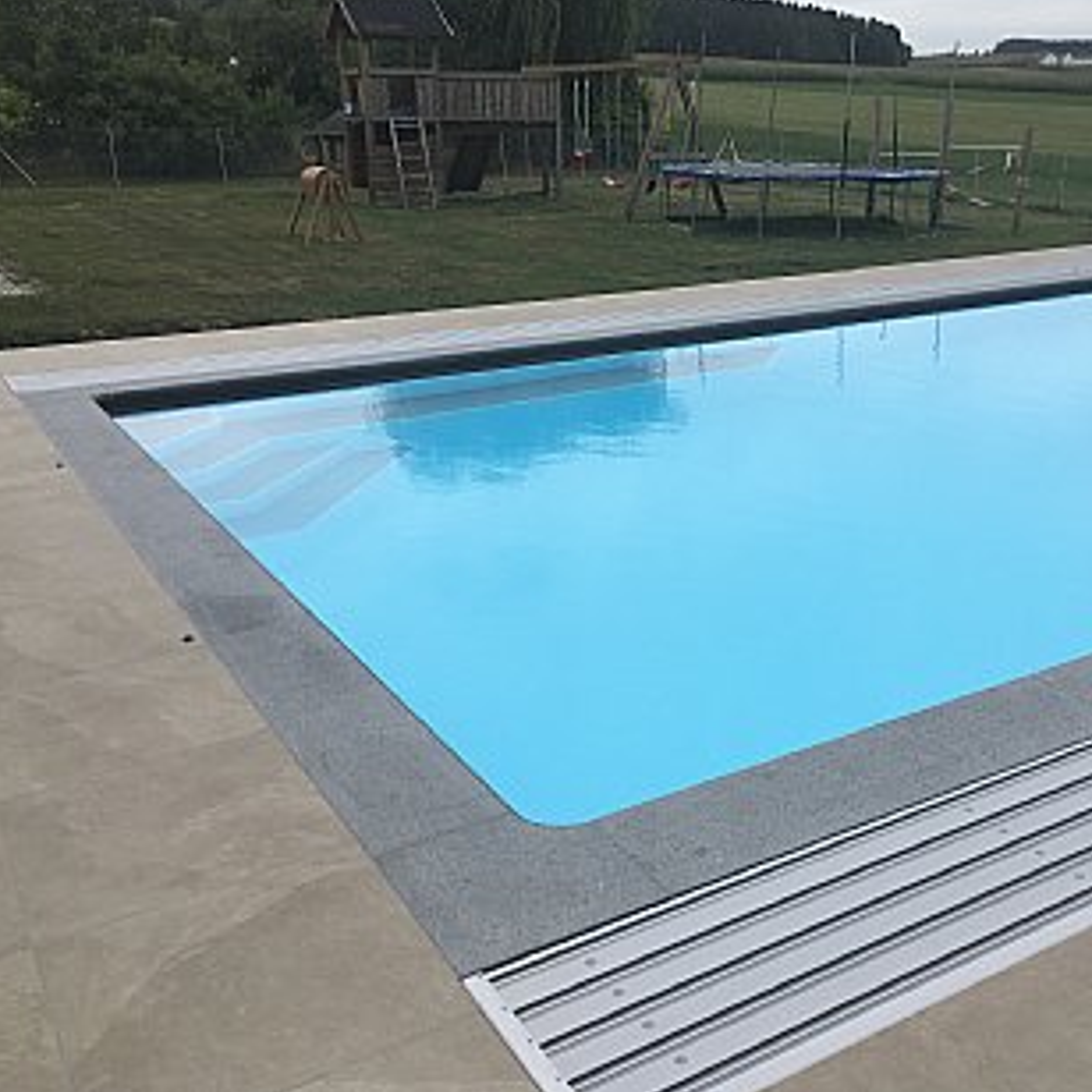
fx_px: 1249
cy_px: 541
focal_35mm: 35
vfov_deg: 47.2
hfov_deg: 47.0
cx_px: 649
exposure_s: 1/1350
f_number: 2.2
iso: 25
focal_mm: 4.15
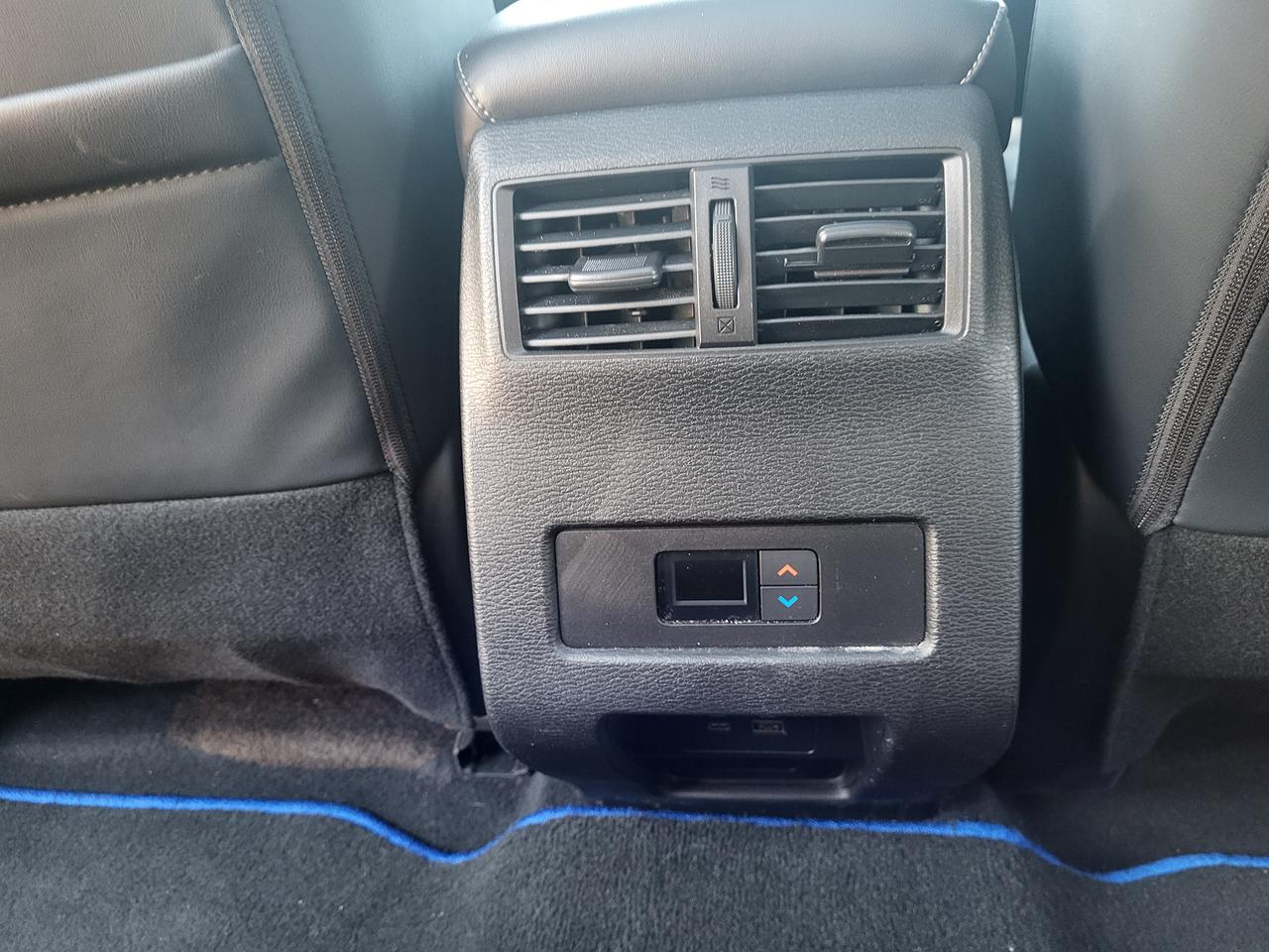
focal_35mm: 26
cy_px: 476
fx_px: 953
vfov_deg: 53.1
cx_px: 634
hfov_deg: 67.3
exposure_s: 1/25
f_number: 1.8
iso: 640
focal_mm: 5.4
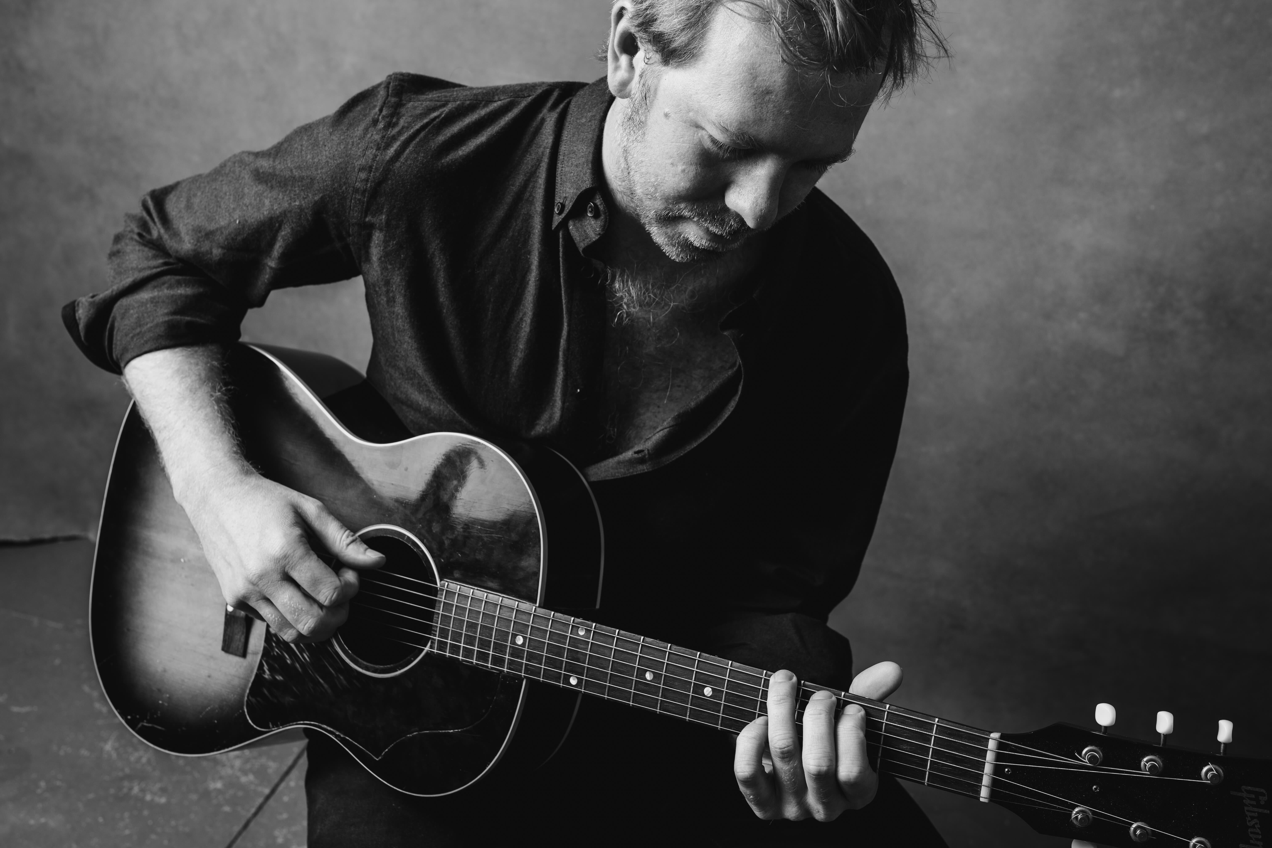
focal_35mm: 40
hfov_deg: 48.5
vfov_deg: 33.4
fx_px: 1413
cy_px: 424
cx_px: 636
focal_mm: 40
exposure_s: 1/125
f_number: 6.3
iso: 100
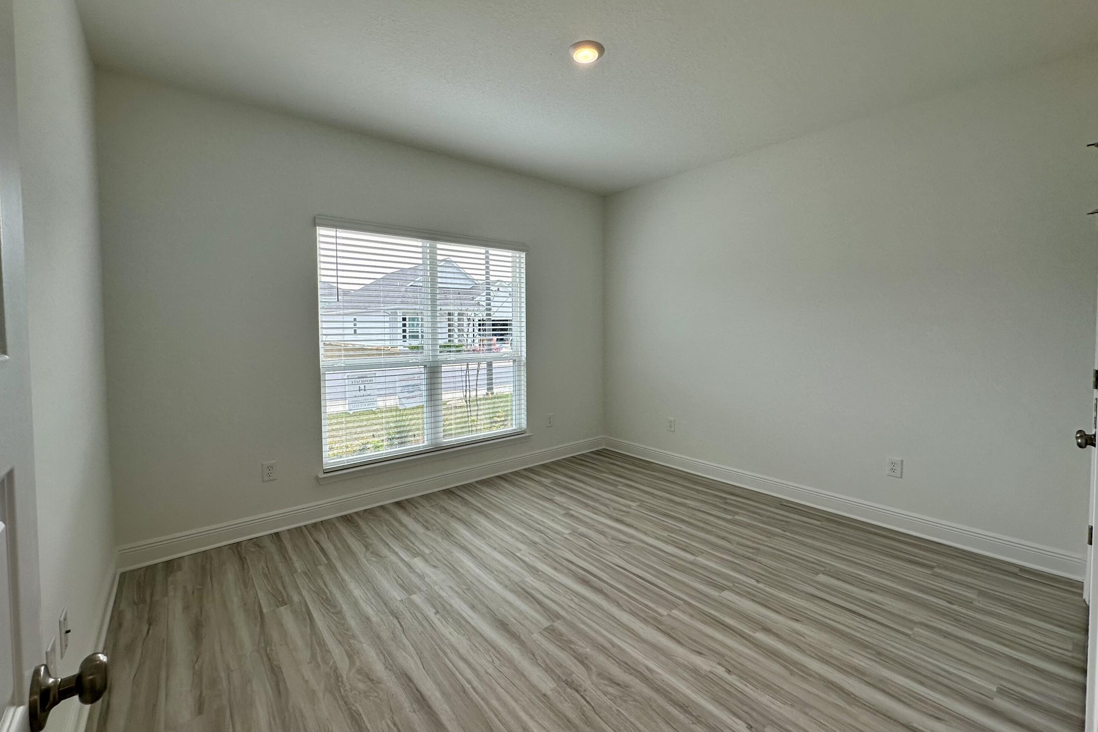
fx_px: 457
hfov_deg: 100.4
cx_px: 542
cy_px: 346
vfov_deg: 77.3
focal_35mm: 15
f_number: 2.2
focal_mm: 2.22
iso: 40
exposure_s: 1/208
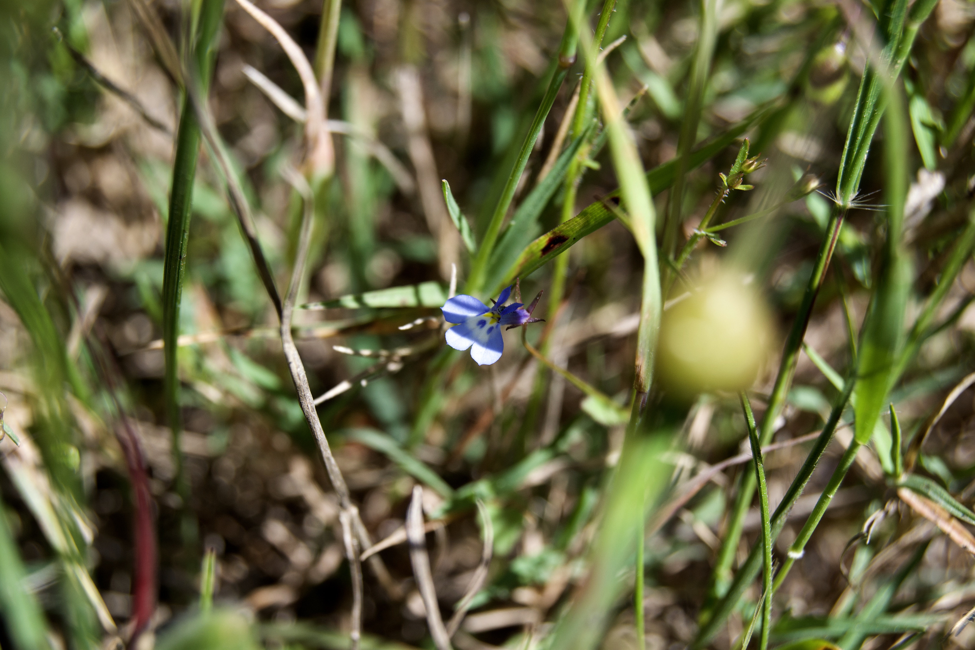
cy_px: 325
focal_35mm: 82
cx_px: 488
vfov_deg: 16.6
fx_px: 2234
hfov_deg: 24.6
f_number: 8
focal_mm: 55
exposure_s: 1/160
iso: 100
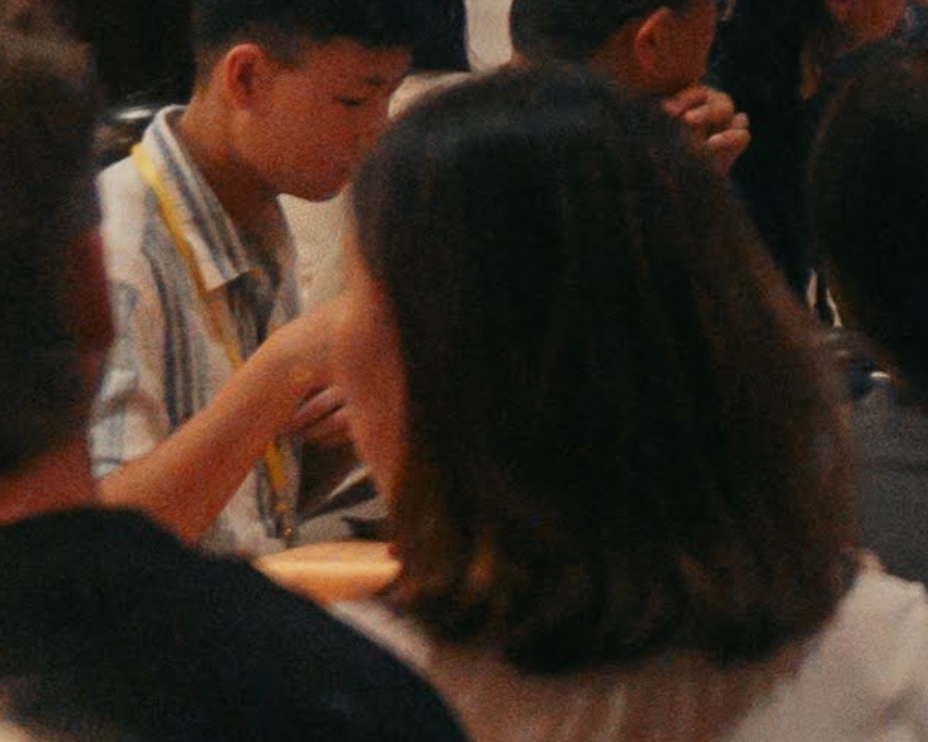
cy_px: -430
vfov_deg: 6.2
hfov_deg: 7.0
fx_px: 6728
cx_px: 2802
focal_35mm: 245
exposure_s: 1/80
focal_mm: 24
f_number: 2.8
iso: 1600
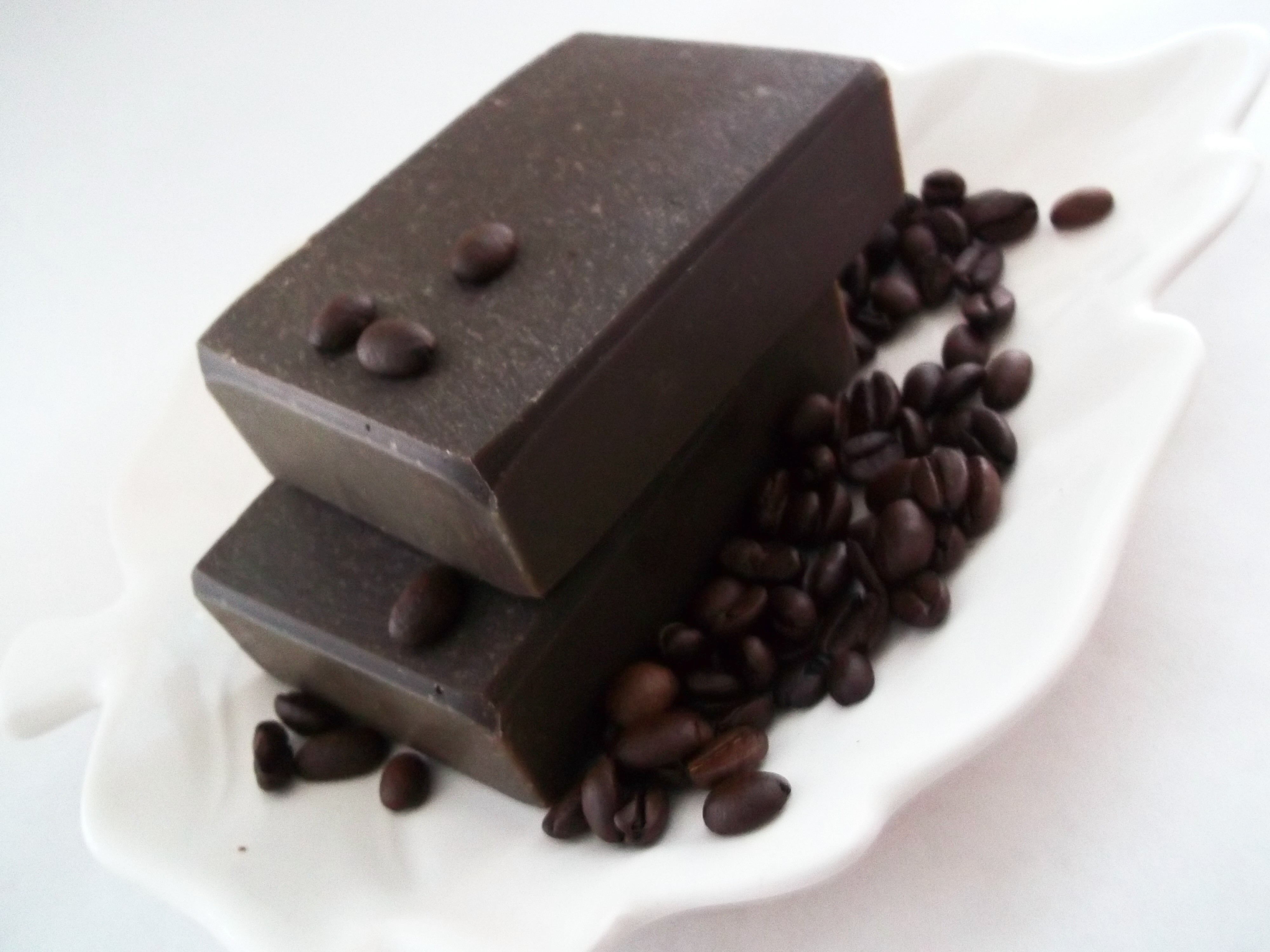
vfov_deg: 44.2
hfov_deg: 56.8
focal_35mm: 32
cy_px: 476
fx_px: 1174
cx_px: 635
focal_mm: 5.7
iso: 309
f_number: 2.9
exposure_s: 1/8
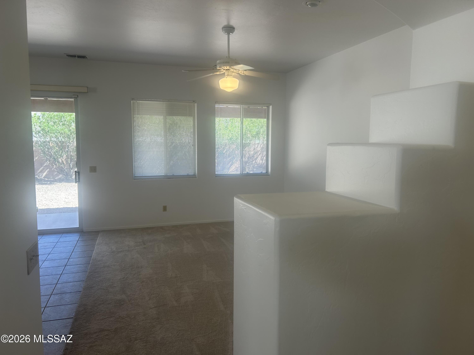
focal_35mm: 26
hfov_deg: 67.3
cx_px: 237
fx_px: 356
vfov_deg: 53.1
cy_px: 178
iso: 32
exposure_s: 1/127
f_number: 1.5
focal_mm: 5.7
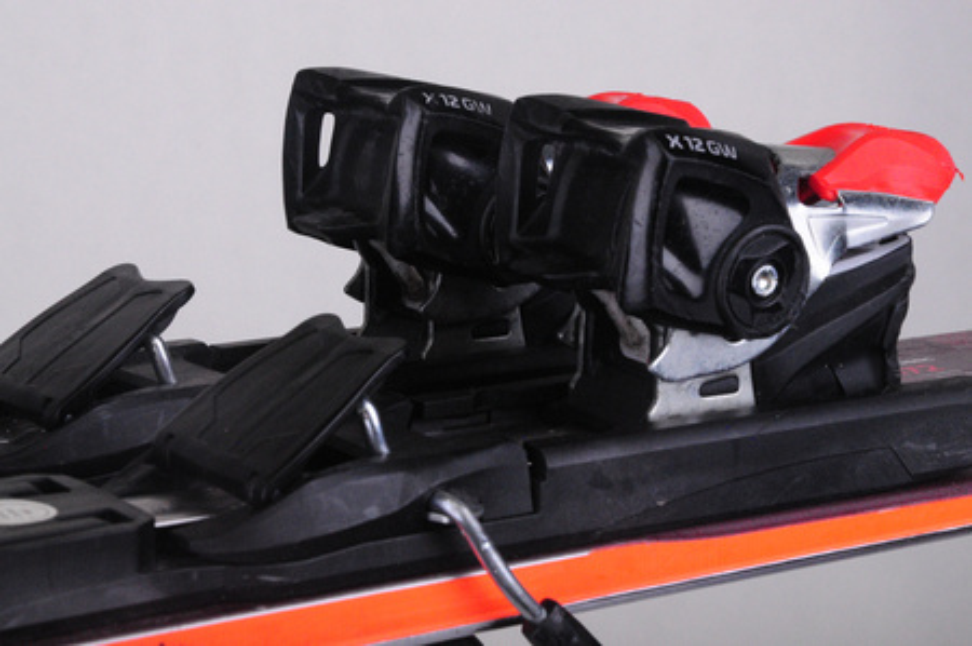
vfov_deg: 8.7
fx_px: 4248
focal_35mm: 158
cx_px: 486
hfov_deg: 13.1
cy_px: 323
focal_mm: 105
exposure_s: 1/180
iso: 3200
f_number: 16
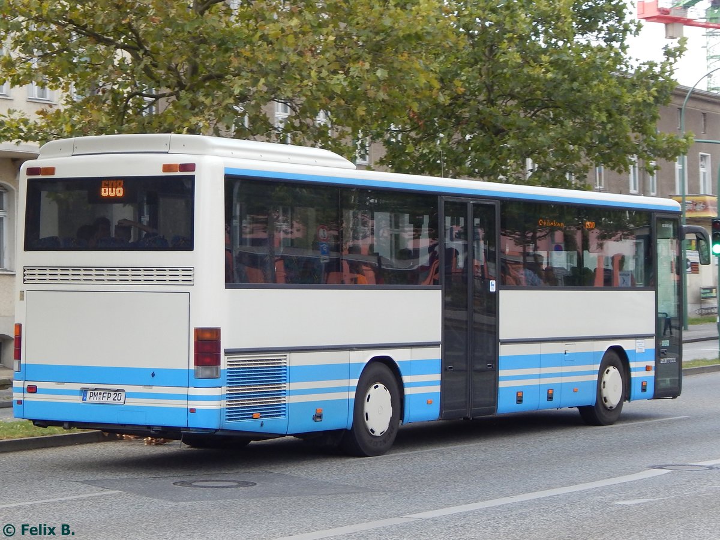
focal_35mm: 75
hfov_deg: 26.0
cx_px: 360
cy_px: 270
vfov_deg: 19.6
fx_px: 1560
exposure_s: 1/250
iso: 125
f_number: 4.2
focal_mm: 13.5
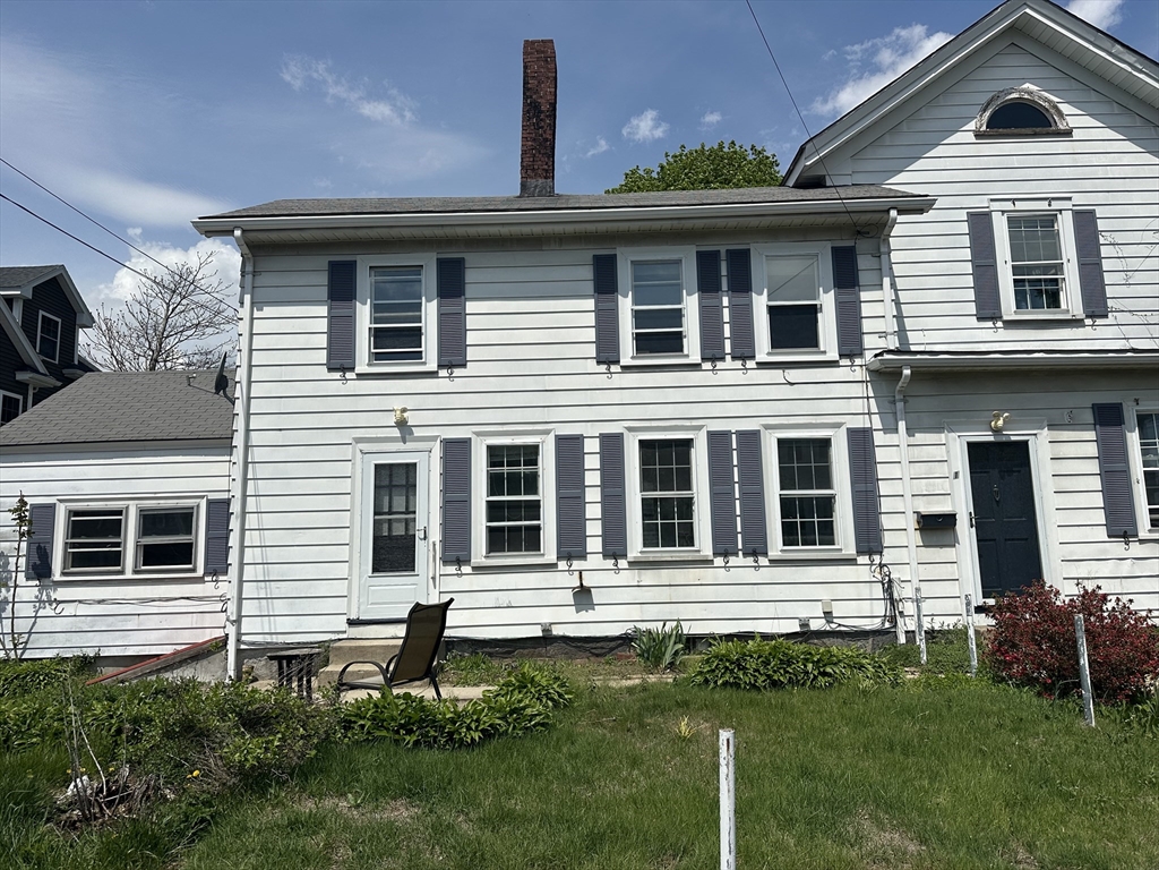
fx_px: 804
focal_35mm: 24
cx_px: 580
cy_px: 435
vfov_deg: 56.8
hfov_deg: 71.6
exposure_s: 1/10753
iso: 80
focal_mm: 6.86
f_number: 1.78
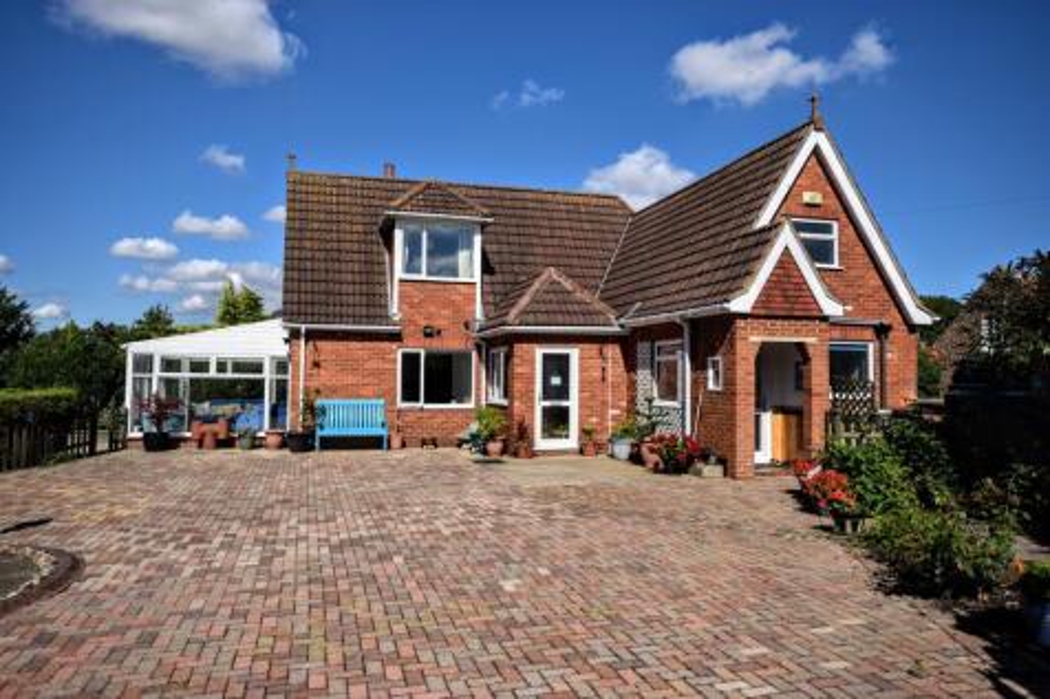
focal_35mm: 26
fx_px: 743
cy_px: 350
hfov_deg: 70.5
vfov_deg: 50.4
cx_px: 525
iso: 100
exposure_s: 1/400
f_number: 8
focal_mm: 17
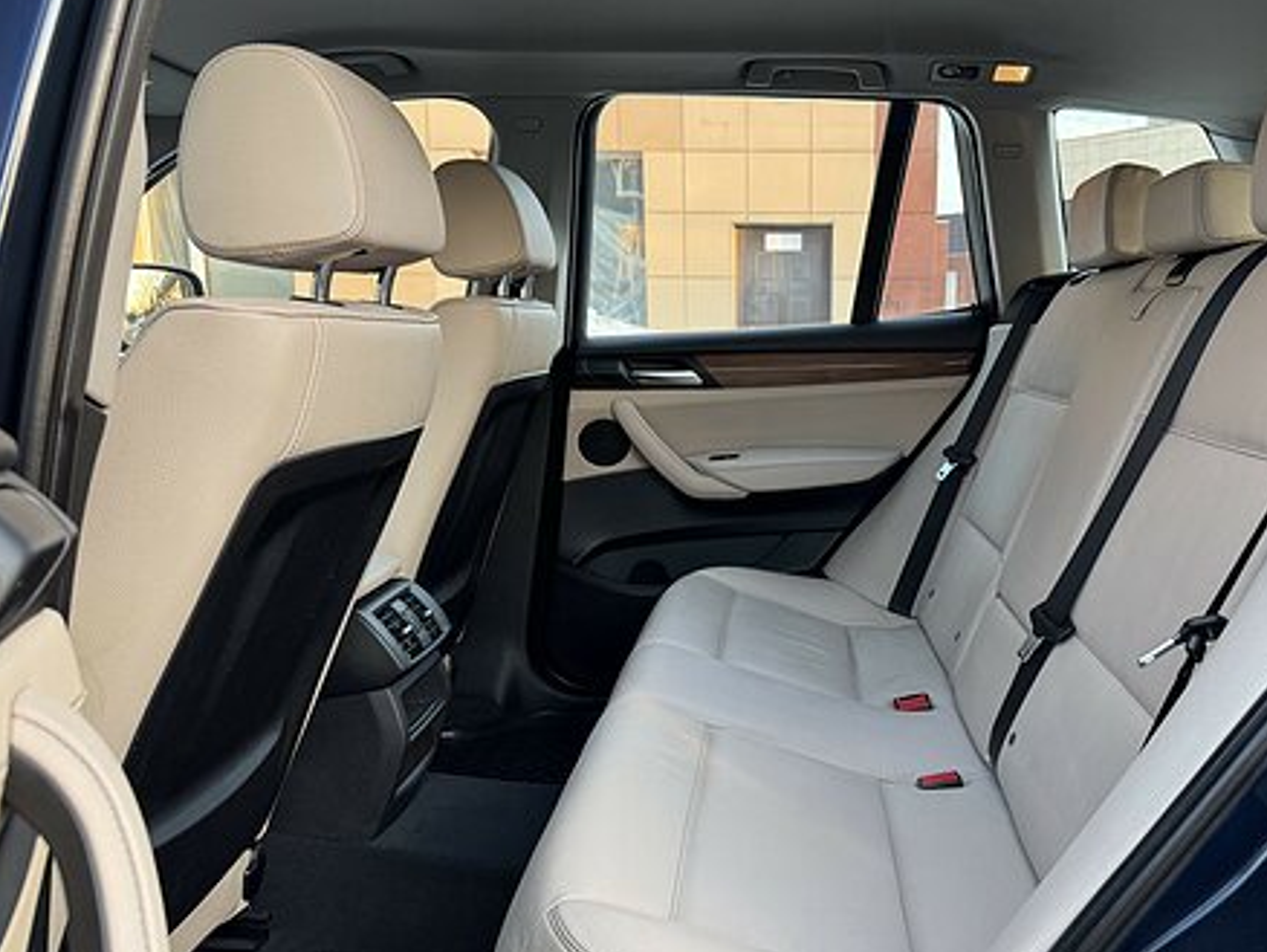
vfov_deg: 46.8
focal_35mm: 30
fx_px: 1099
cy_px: 502
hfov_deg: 59.2
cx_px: 784
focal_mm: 6.76
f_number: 1.78
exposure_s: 1/108
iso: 200
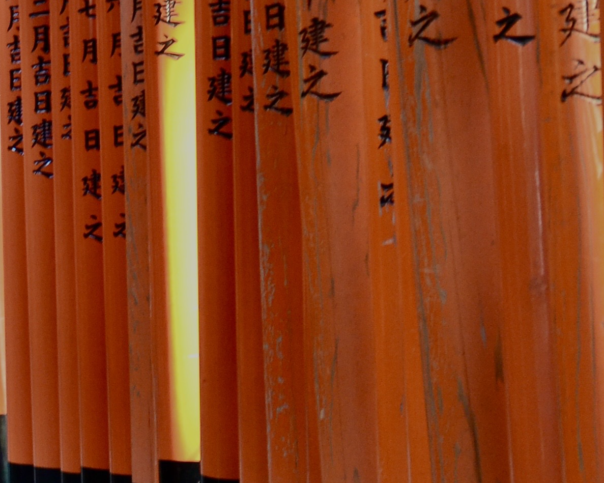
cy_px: 255
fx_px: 2931
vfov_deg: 9.4
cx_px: -432
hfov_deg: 11.1
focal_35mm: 164
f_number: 4.2
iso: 800
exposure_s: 1/10
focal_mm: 30
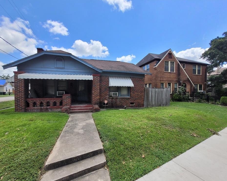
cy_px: 93
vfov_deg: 87.9
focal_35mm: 14
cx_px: 109
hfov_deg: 100.7
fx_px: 94
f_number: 2.2
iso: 40
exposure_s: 1/1186
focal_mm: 1.74
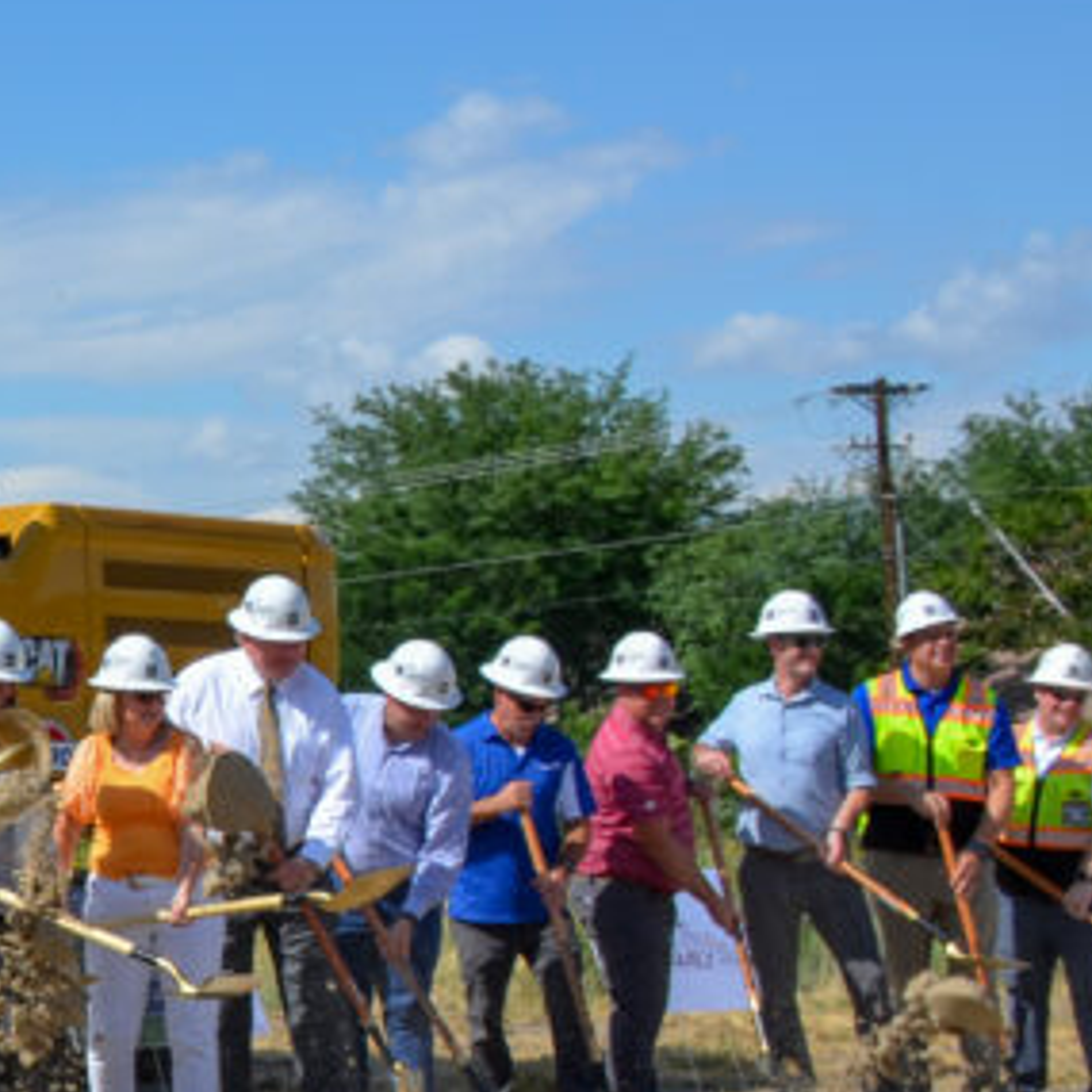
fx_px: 3819
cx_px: -839
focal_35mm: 107
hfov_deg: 14.4
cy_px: 669
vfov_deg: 16.3
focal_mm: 20
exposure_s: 1/250
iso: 100
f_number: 8
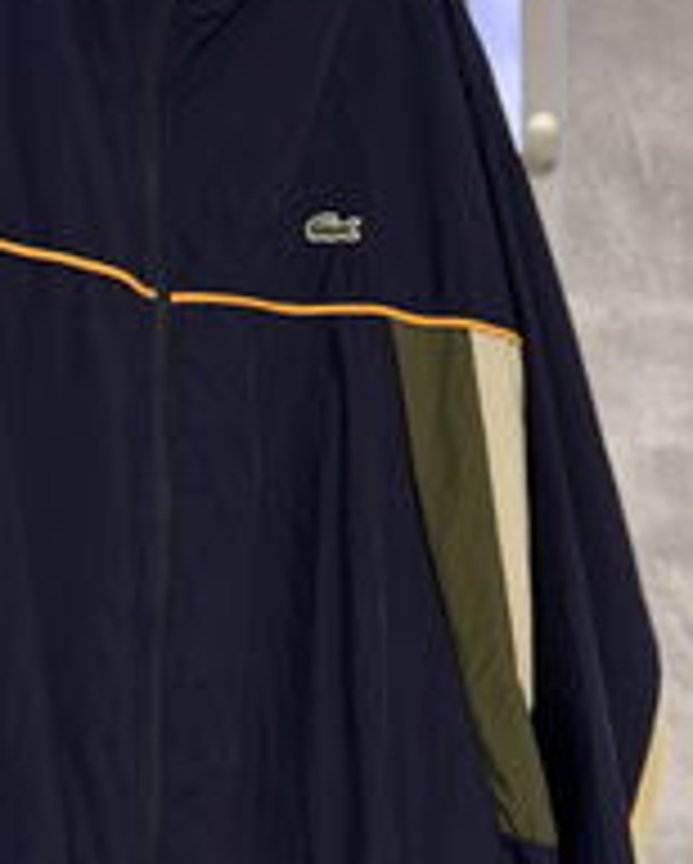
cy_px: 520
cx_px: 99
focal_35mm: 65
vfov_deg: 29.0
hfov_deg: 23.1
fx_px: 1664
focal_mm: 6.76
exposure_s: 1/50
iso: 200
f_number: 1.78
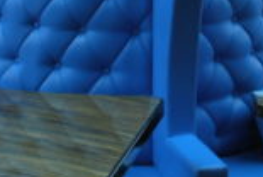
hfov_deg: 12.5
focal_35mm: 163
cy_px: -124
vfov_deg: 8.2
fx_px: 1193
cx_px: 244
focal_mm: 22
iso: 200
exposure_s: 1/125
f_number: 5.6
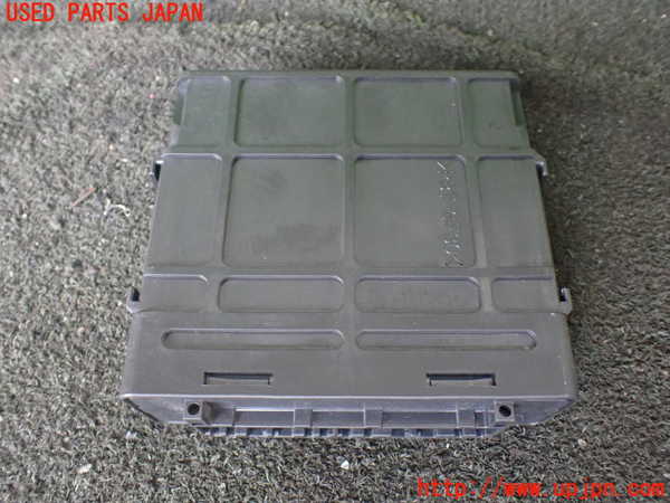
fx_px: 581
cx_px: 335
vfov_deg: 46.8
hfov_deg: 60.0
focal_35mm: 30
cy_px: 252
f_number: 2.3
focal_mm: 5.4
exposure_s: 1/100
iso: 800
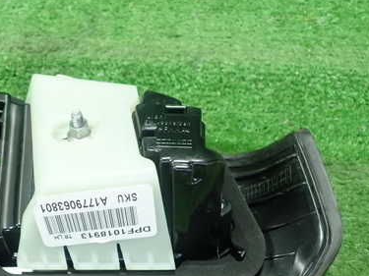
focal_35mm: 48
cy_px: 177
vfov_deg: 30.1
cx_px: 86
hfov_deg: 38.5
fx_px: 512
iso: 500
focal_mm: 5.5
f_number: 2.3
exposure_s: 1/125
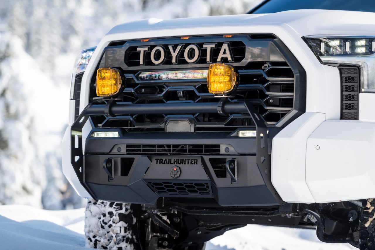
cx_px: 188
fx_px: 1614
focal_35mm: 155
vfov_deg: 8.9
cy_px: 125
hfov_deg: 13.3
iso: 160
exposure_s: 1/640
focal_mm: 155
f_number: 4
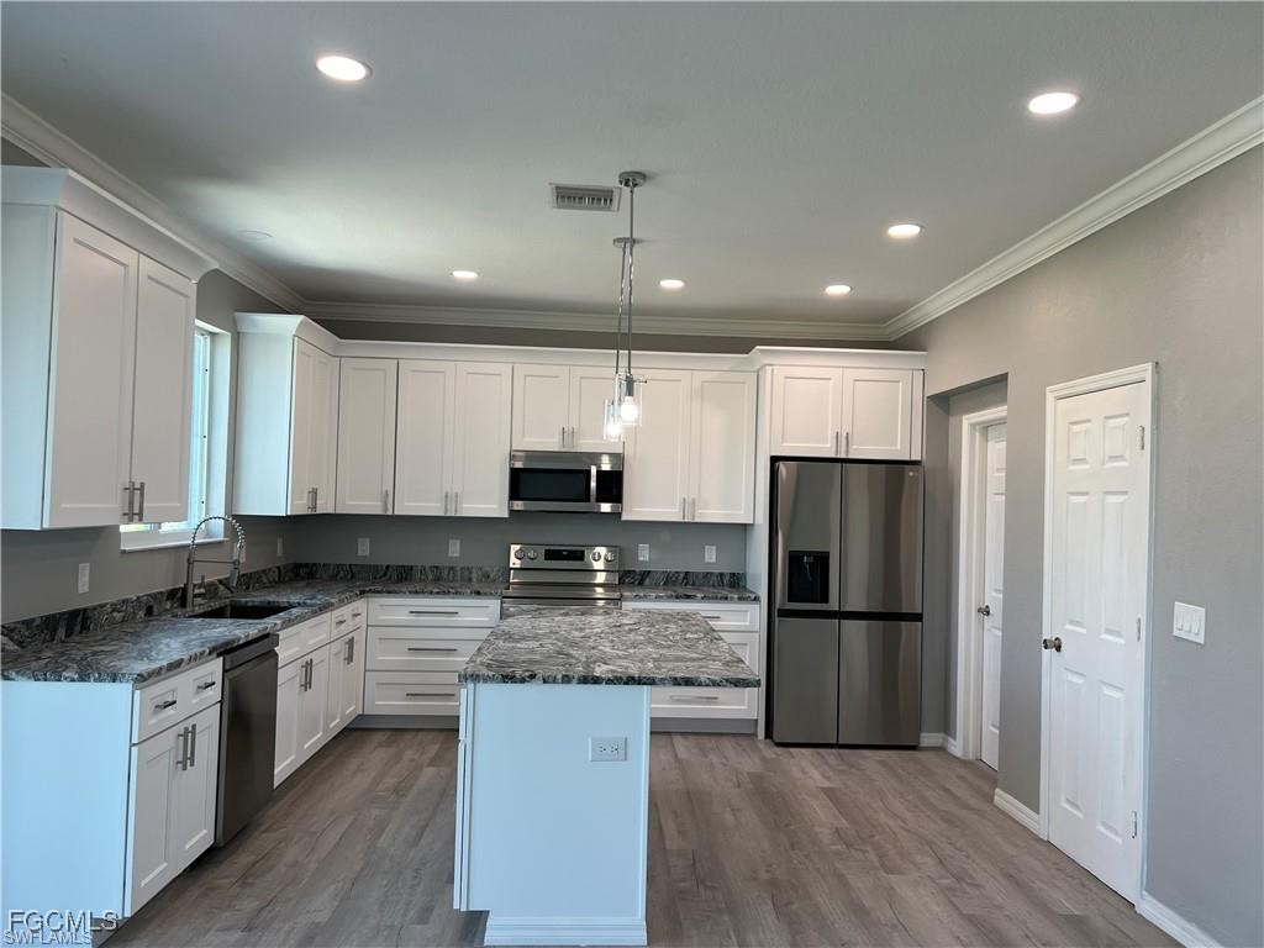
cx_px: 632
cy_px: 474
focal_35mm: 26
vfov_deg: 53.1
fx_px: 949
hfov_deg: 67.3
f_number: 1.5
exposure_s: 1/161
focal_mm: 5.7
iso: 50
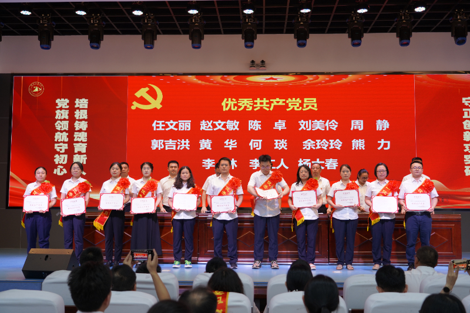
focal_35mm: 41
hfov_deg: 47.4
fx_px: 535
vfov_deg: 32.6
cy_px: 156
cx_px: 235
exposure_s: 1/50
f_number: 4
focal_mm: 41
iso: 250
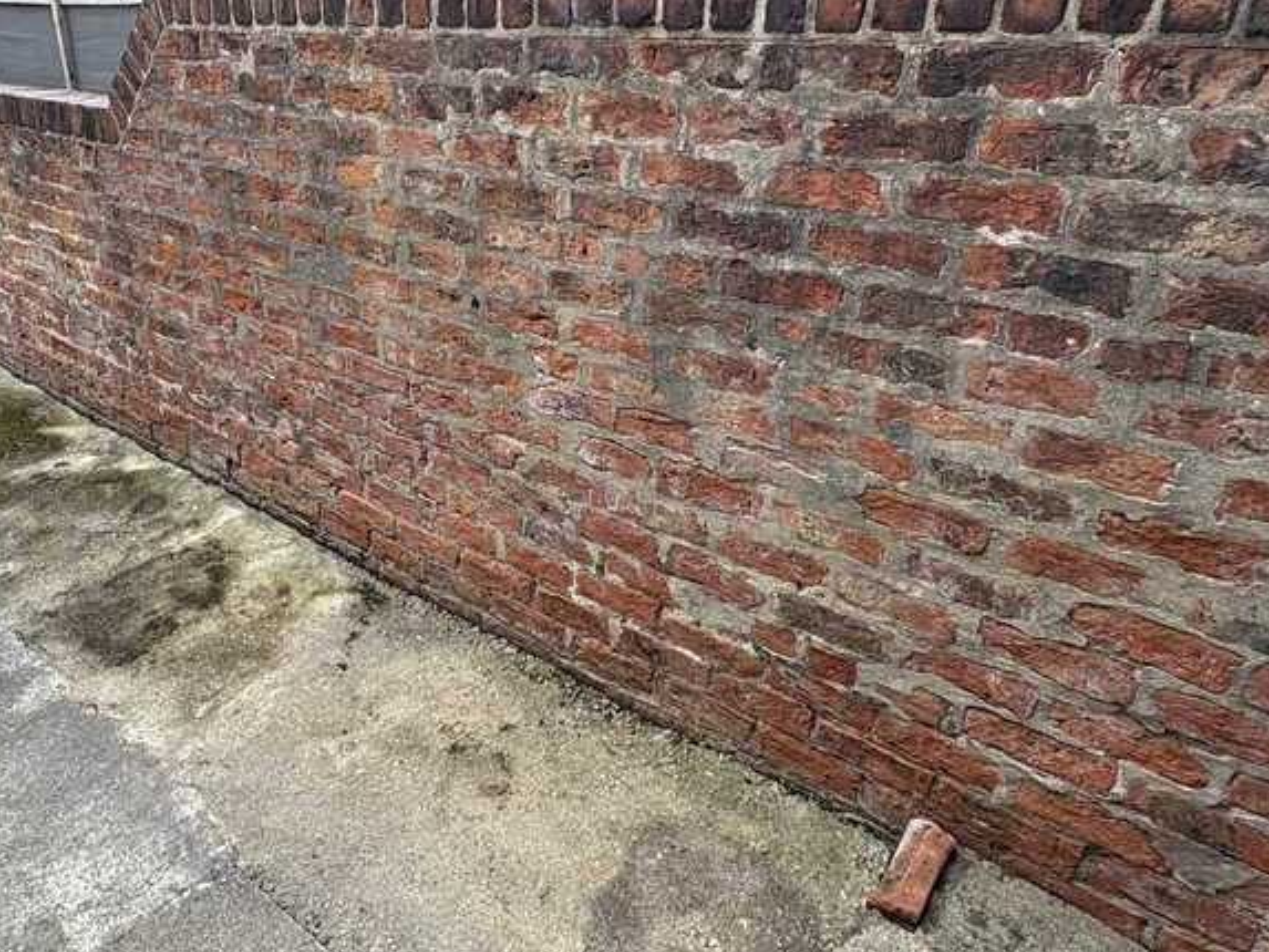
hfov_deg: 68.2
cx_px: 472
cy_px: 385
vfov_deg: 54.5
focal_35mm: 25
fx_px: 917
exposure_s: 1/275
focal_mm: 2.22
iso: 40
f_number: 2.2
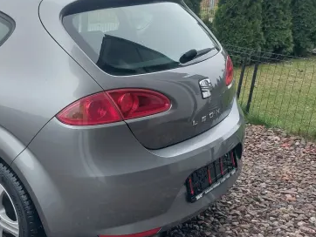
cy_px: 121
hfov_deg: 34.7
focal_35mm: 53
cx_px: 52
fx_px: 484
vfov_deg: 27.6
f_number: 1.8
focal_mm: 4.6
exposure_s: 1/50
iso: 40
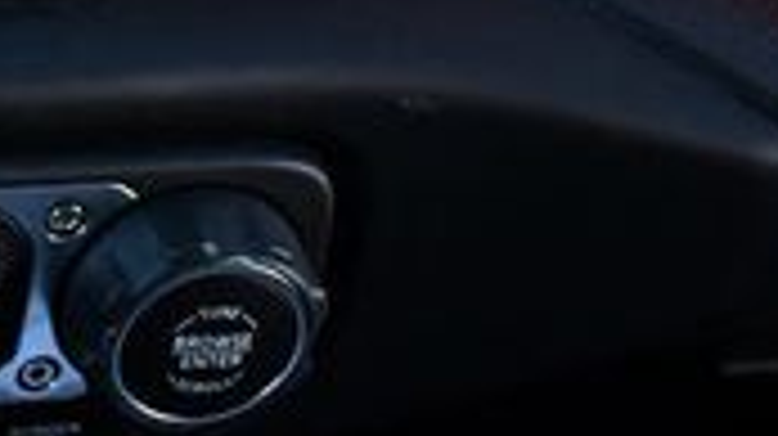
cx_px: -598
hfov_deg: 13.8
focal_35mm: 140
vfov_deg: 8.4
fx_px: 2886
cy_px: -238
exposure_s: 1/250
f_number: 3.5
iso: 560
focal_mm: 18
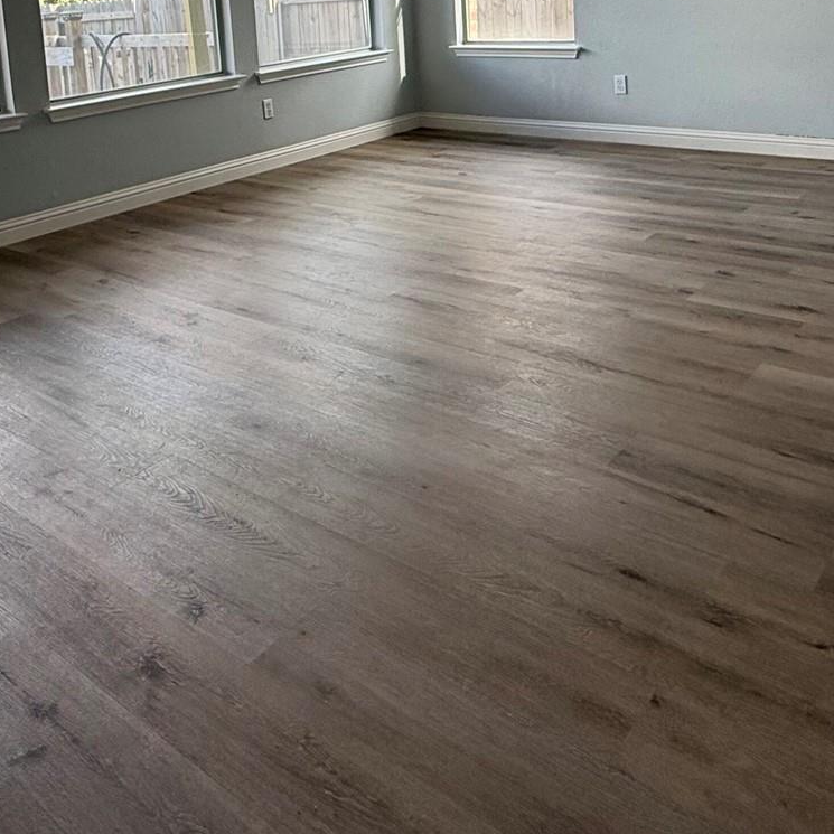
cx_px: 350
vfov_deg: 44.3
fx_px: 927
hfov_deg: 48.3
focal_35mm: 34
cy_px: 91
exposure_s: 1/99
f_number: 2.2
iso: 100
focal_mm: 2.22
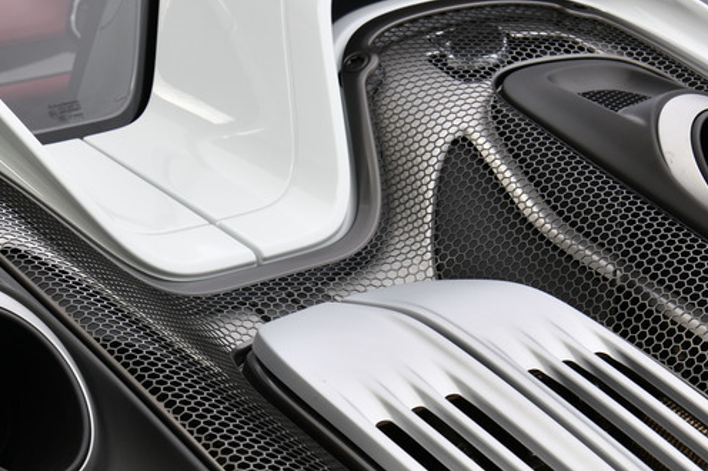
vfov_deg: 12.2
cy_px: 432
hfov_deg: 18.4
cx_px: 452
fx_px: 2181
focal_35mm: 111
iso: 160
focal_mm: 55
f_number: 8
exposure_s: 1/250
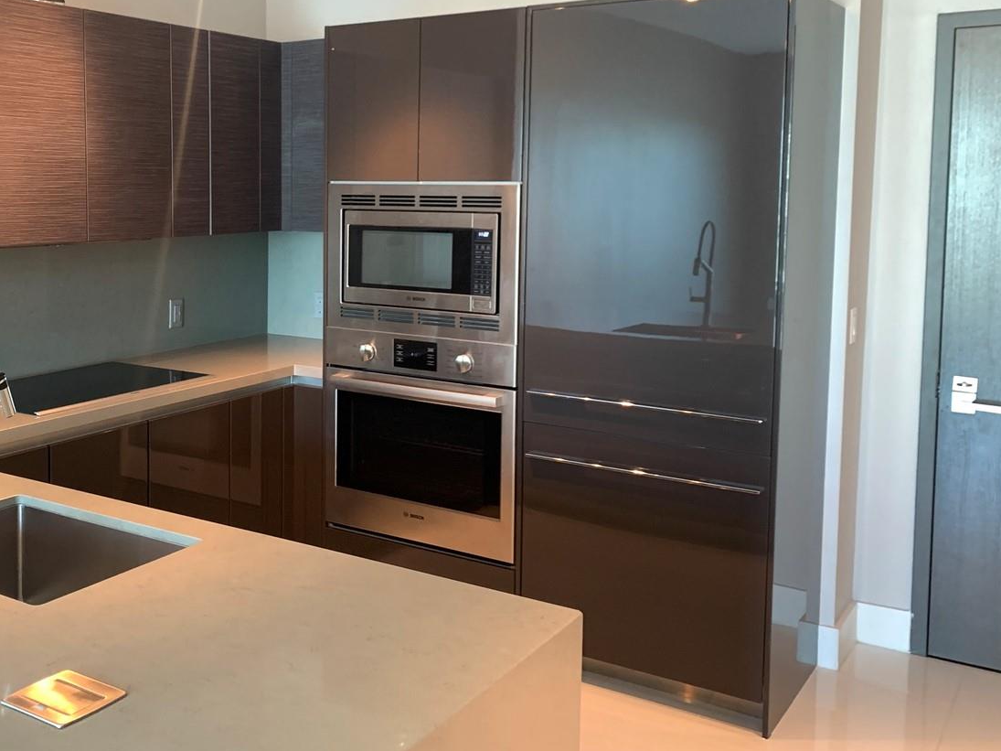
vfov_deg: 37.5
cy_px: 295
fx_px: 1099
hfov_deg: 47.9
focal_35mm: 38
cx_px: 306
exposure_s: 1/60
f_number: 1.8
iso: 200
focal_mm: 4.25
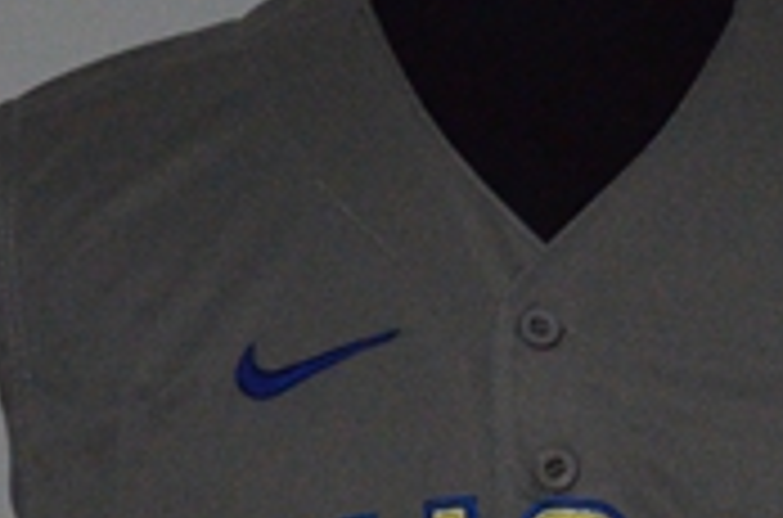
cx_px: 1116
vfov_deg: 4.1
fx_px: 7180
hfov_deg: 6.2
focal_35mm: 331
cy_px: 815
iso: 4000
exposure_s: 1/50
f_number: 4.5
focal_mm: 48
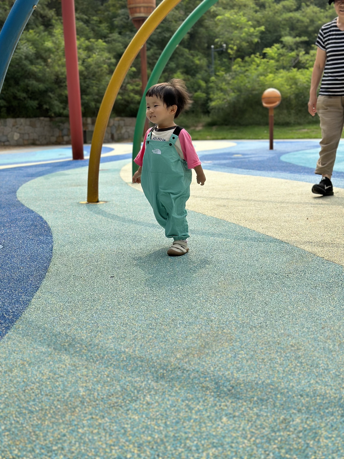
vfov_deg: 39.7
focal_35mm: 48
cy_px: 230
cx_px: 172
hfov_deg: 30.3
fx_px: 636
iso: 100
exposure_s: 1/5882
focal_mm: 6.86
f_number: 1.78
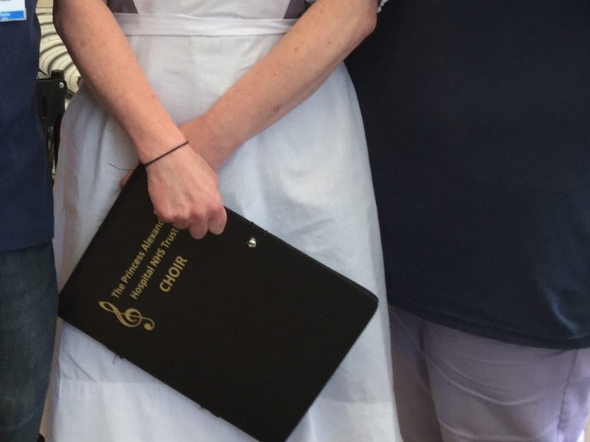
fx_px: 1363
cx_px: 7
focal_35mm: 80
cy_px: -36
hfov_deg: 23.5
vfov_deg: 17.8
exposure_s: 1/50
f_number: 2.4
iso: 32
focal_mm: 3.3
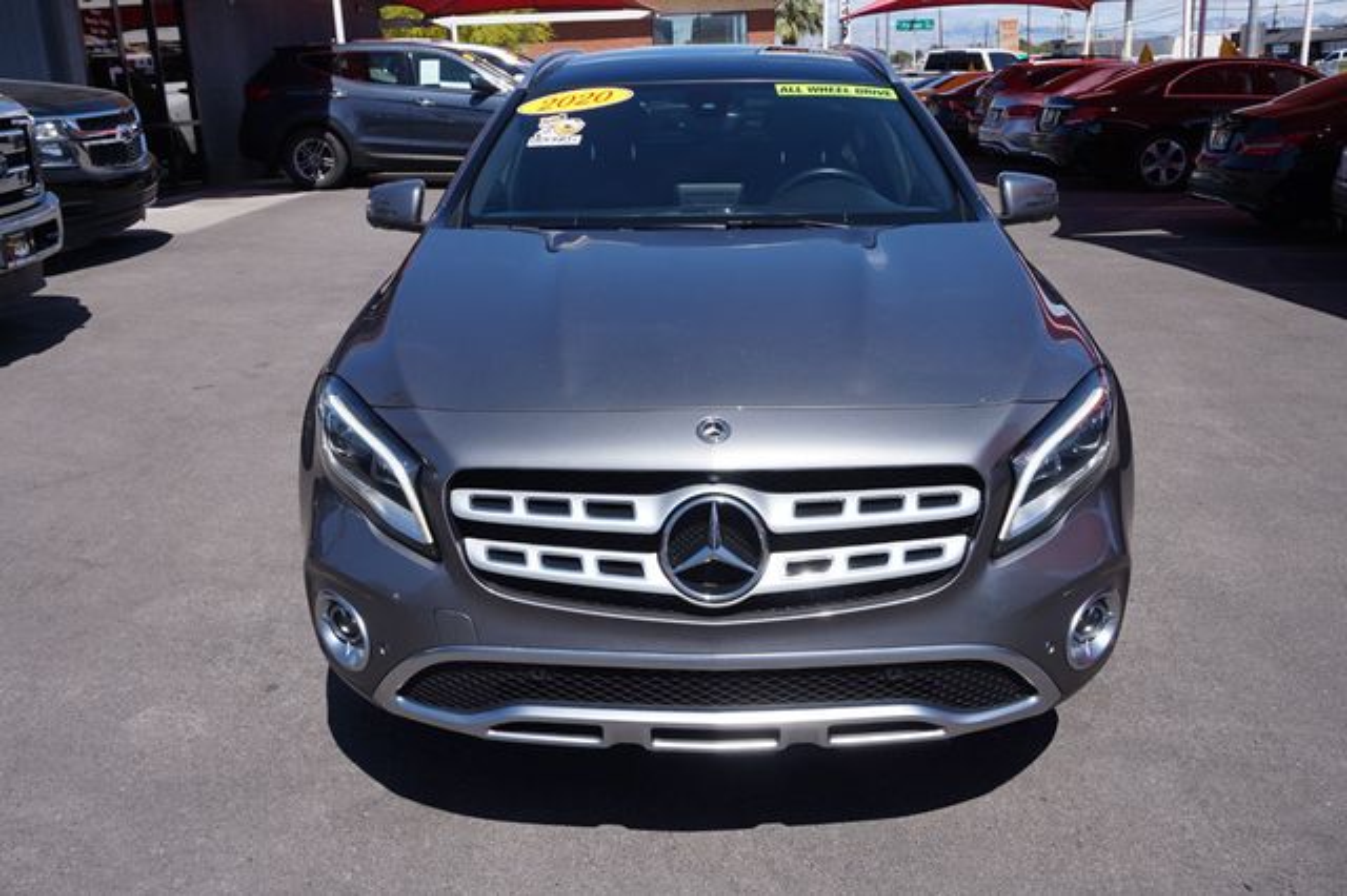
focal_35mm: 32
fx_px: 1178
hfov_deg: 59.5
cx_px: 674
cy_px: 448
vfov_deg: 41.7
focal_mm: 21
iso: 100
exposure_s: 1/250
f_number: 9
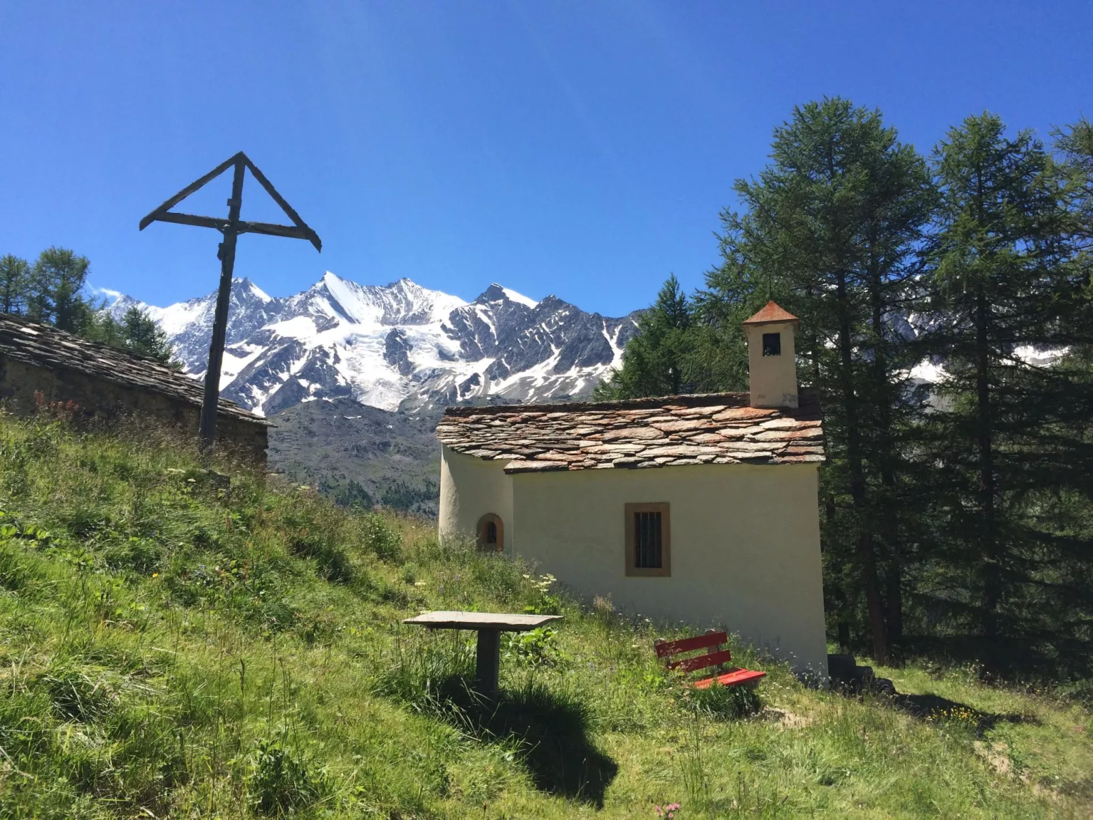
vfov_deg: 48.2
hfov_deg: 61.7
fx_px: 916
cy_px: 410
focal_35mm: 29
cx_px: 546
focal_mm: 4.15
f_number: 2.2
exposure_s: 1/1642
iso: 32
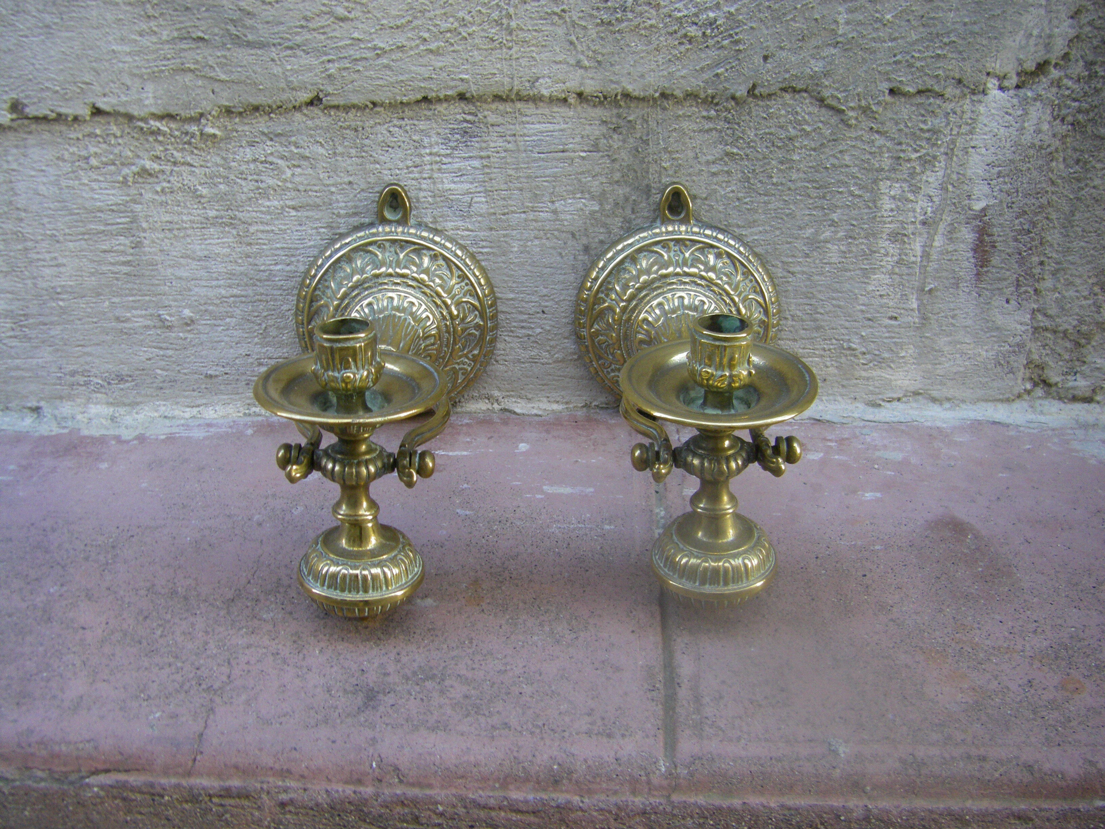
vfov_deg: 37.7
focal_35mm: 38
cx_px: 552
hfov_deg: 49.0
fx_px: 1213
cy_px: 414
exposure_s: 1/50
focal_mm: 6.3
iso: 200
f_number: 3.5
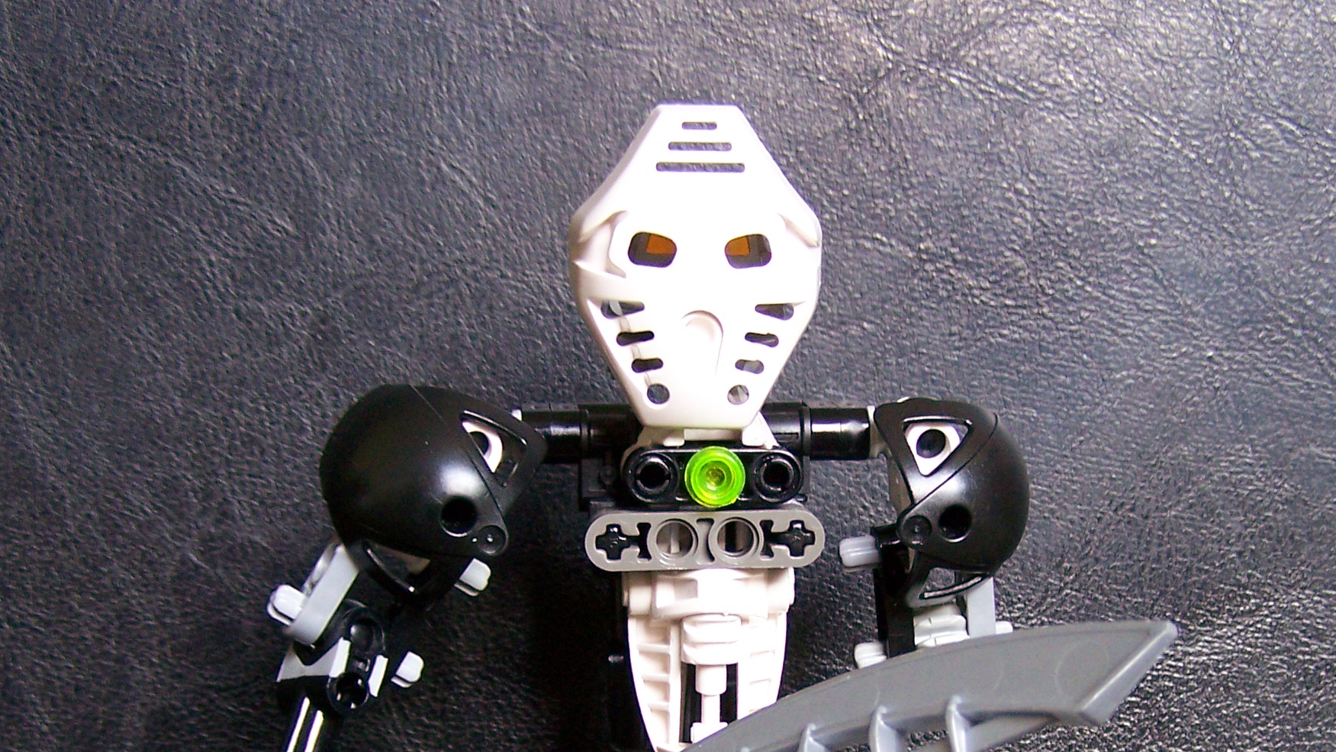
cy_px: 721
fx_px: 2374
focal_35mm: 67
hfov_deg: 31.4
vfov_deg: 17.6
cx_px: 736
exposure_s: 1/8
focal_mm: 6.3
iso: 160
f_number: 2.8
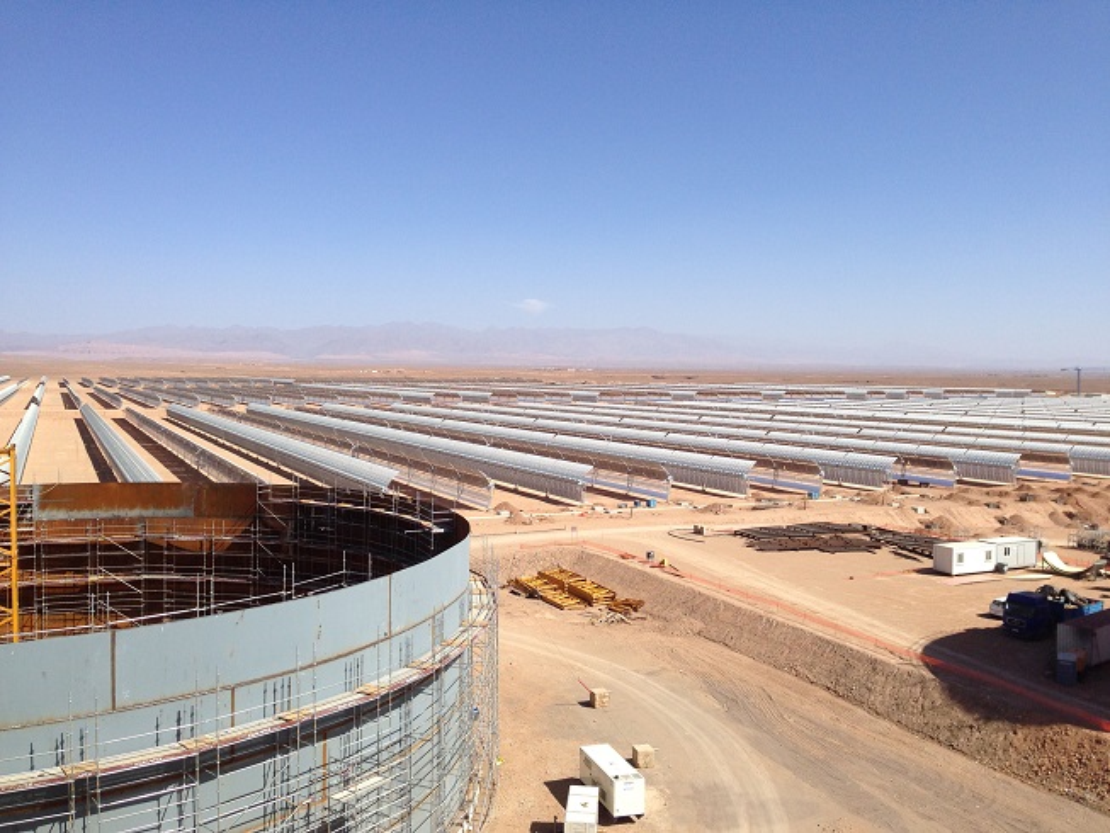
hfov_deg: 55.3
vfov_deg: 43.0
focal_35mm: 33
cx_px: 555
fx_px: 1058
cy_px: 416
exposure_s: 1/2088
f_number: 2.4
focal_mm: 4.12
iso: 50
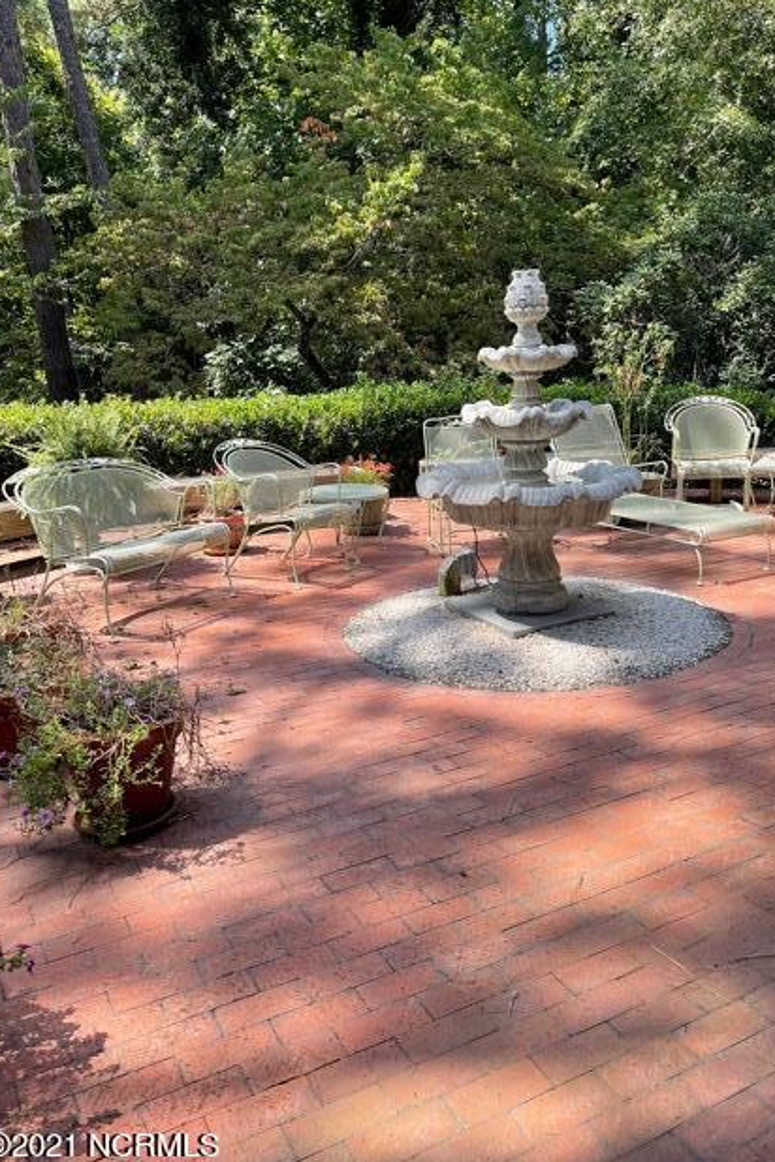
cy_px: 596
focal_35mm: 28
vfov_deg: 65.5
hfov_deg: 46.3
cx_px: 427
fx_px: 904
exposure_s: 1/796
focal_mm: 5.1
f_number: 1.6
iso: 32
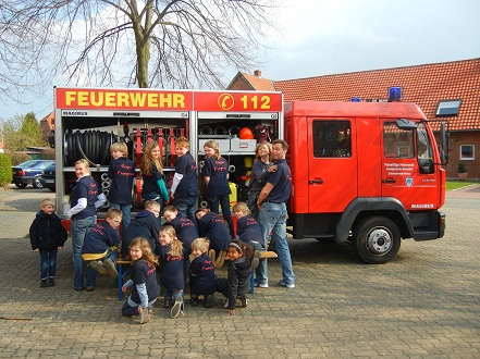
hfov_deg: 54.0
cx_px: 240
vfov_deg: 41.7
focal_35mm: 34
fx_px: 471
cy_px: 180
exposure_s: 1/585
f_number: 3.6
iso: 160
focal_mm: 6.2
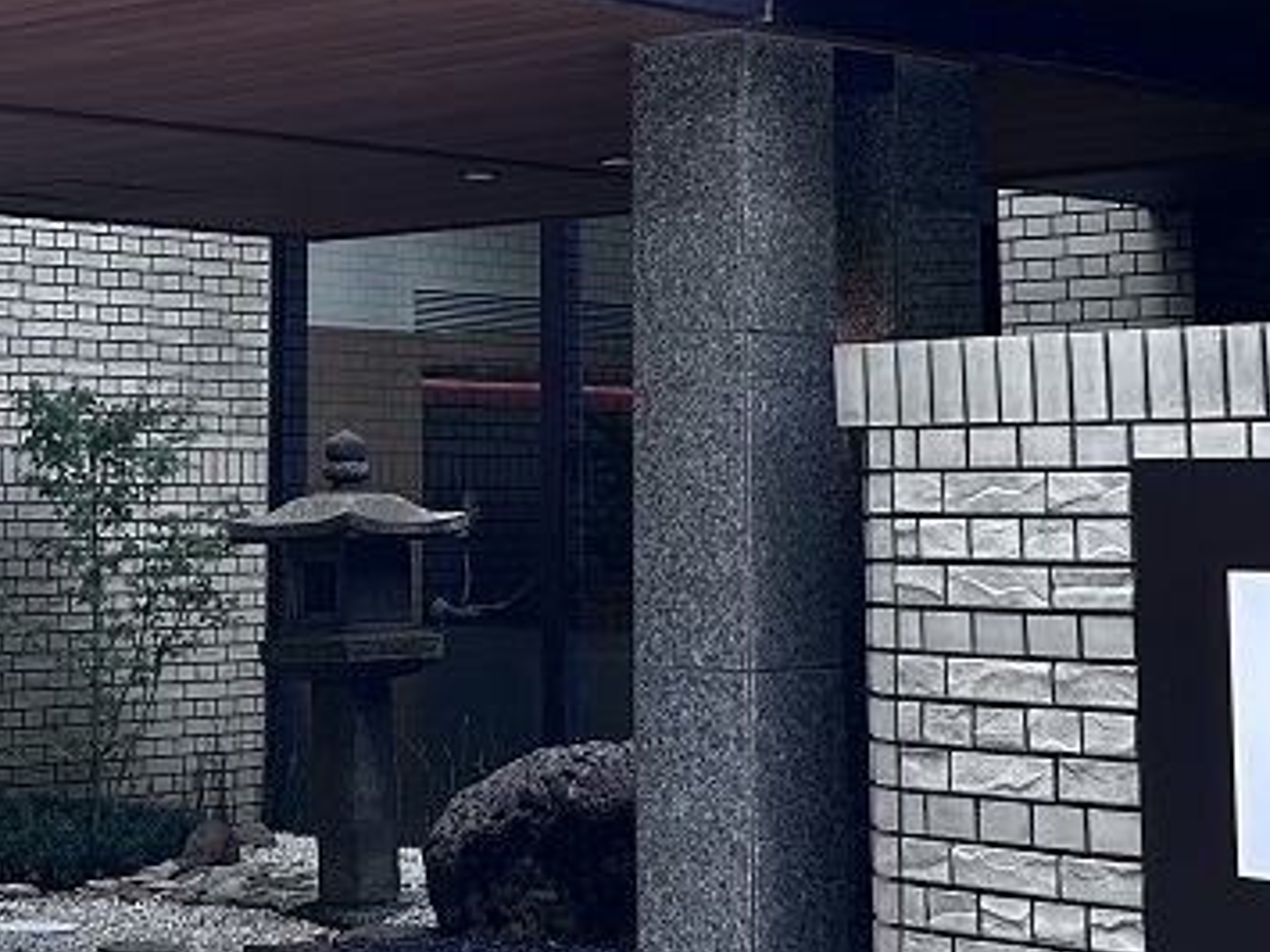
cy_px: 54
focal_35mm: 88
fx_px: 3227
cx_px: 483
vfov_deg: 16.5
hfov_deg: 22.2
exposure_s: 1/414
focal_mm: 5.7
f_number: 1.5
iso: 50
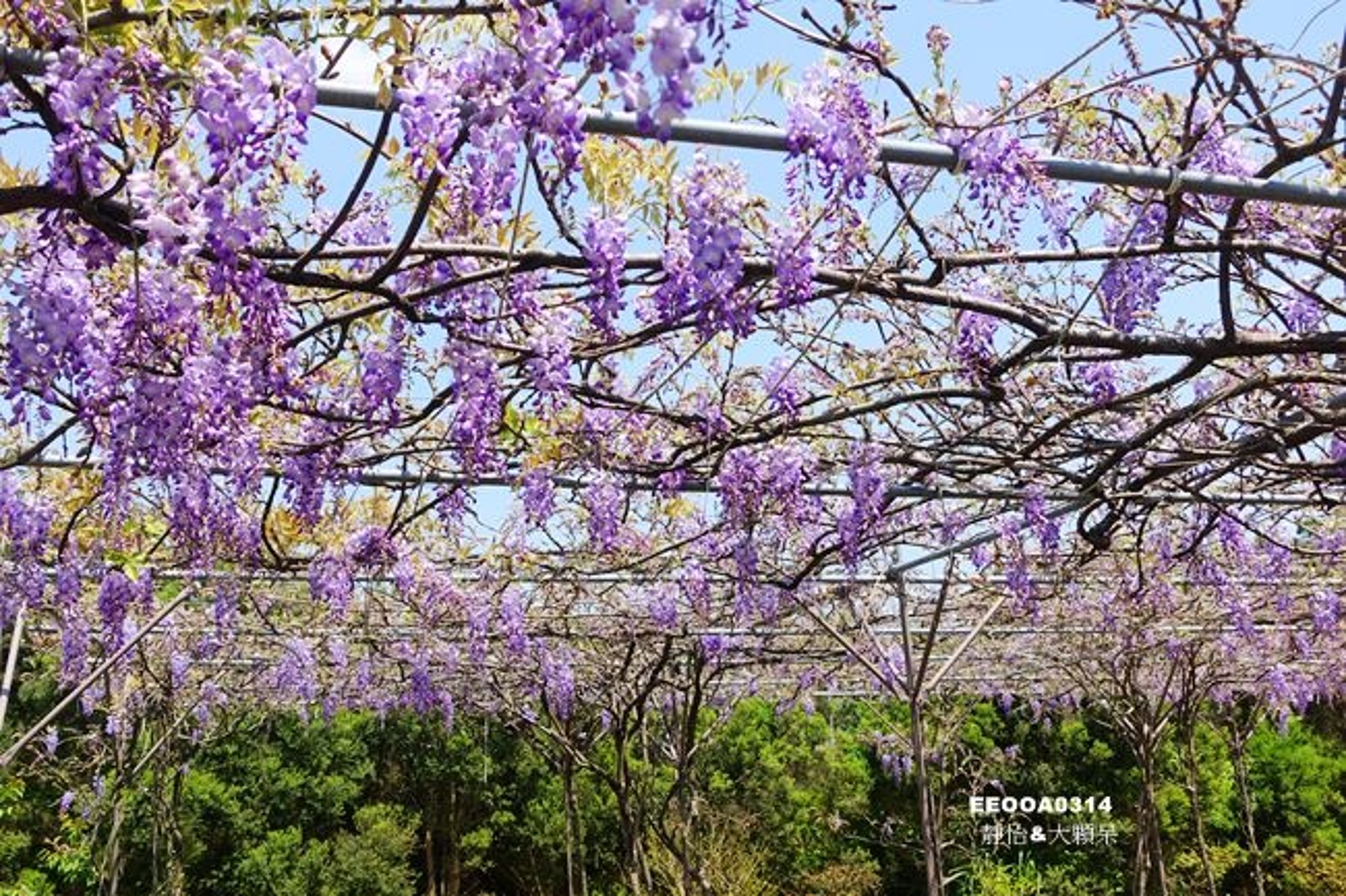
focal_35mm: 35
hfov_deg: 54.4
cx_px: 673
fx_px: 1308
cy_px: 448
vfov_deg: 37.8
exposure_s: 1/640
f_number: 4
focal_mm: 12.81
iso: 125
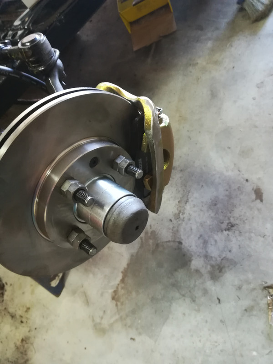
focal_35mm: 26
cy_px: 182
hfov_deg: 53.1
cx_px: 136
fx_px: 273
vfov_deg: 67.3
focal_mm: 3.83
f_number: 2.2
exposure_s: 1/25
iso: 320
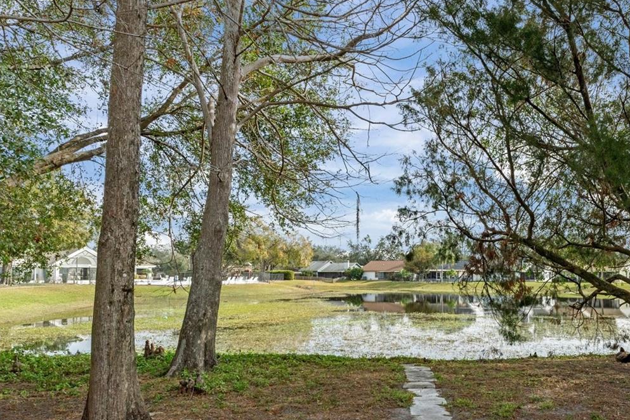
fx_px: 507
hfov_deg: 61.4
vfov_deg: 44.4
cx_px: 442
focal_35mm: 29
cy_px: 272
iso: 320
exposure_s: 1/400
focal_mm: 12
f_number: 8
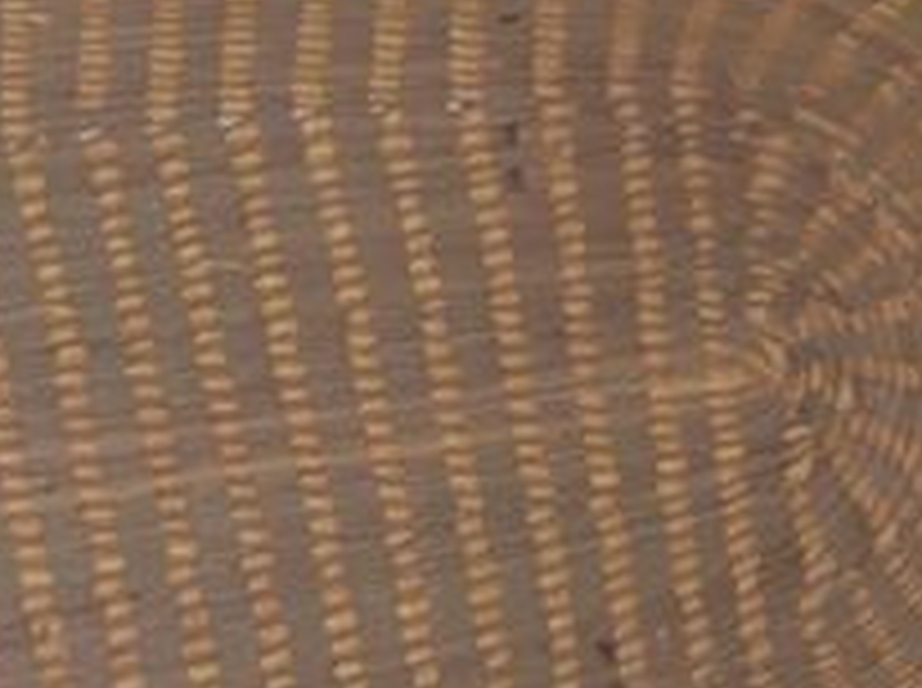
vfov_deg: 11.2
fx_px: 3510
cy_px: 308
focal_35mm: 132
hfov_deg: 14.8
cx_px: 90
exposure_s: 1/30
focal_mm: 4.12
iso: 40
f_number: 2.2
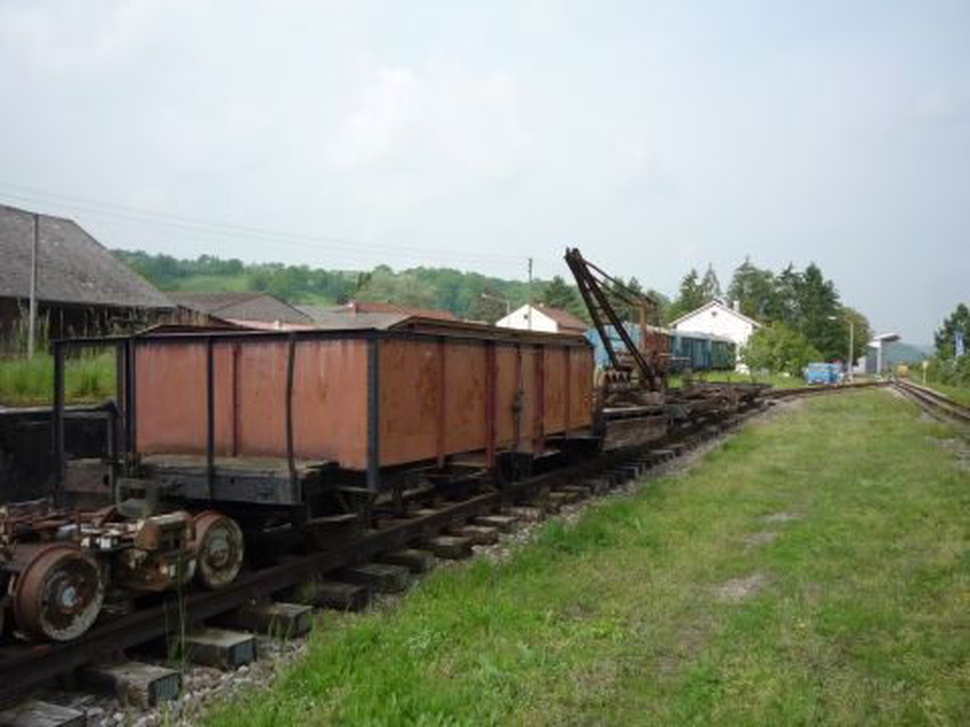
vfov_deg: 44.2
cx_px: 485
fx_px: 897
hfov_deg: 56.8
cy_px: 364
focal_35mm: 32
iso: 100
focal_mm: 5.2
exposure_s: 1/400
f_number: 4.5
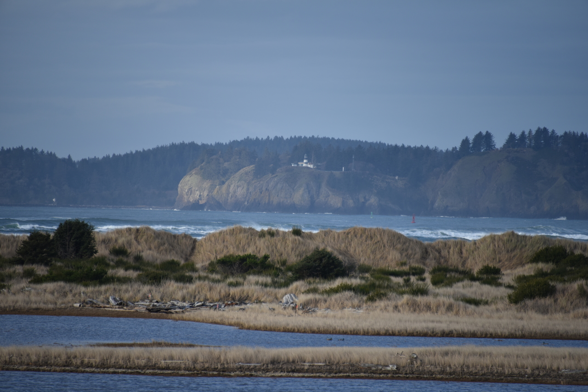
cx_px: 294
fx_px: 4901
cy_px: 196
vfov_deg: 4.6
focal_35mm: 300
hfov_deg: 6.9
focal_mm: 300
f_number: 5.6
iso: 220
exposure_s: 1/640
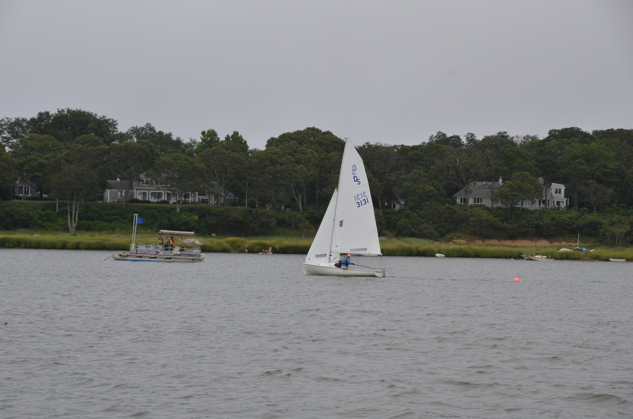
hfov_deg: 17.1
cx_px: 316
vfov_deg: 11.4
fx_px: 2105
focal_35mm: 120
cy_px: 210
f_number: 8
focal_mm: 80
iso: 125
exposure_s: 1/250
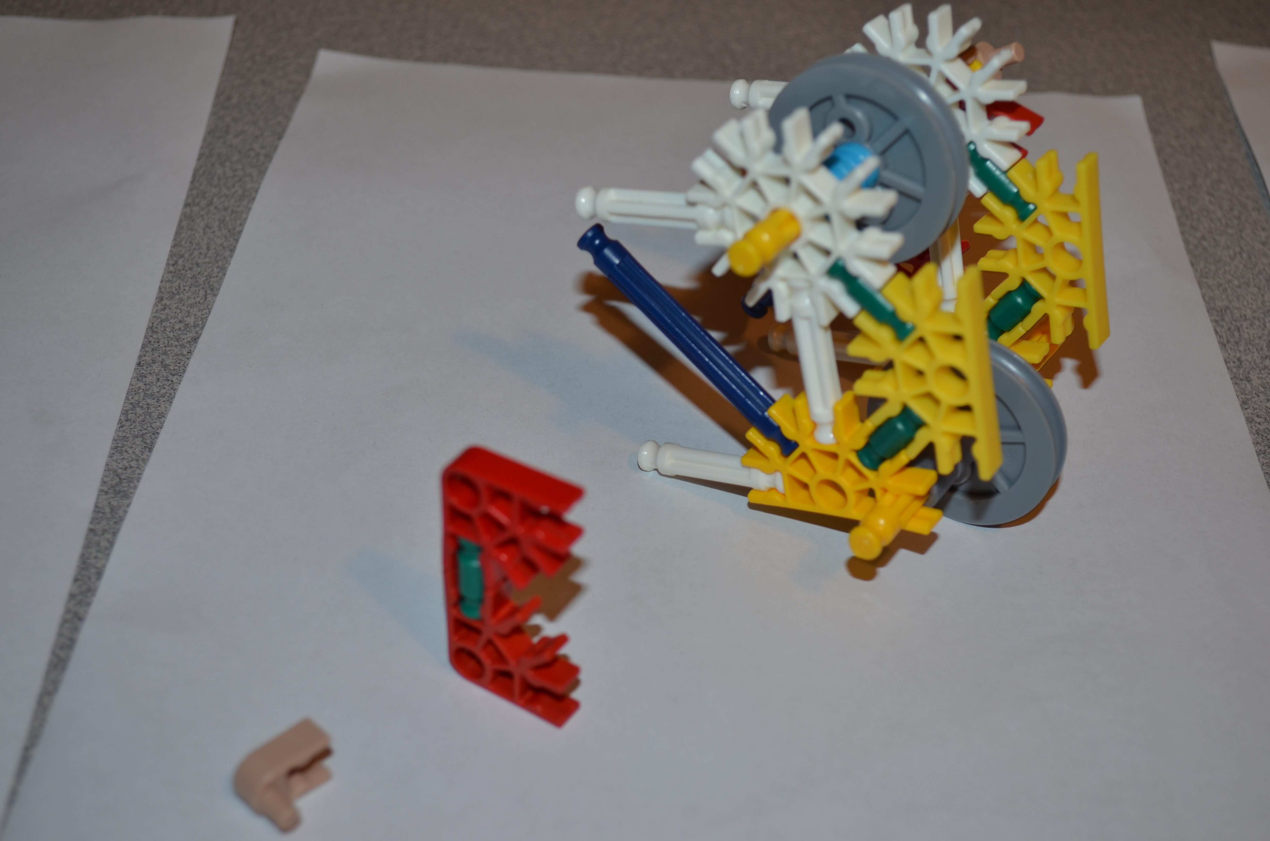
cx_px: 635
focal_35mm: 52
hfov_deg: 37.9
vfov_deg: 25.6
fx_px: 1848
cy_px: 420
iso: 200
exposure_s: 1/30
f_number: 5.6
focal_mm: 35
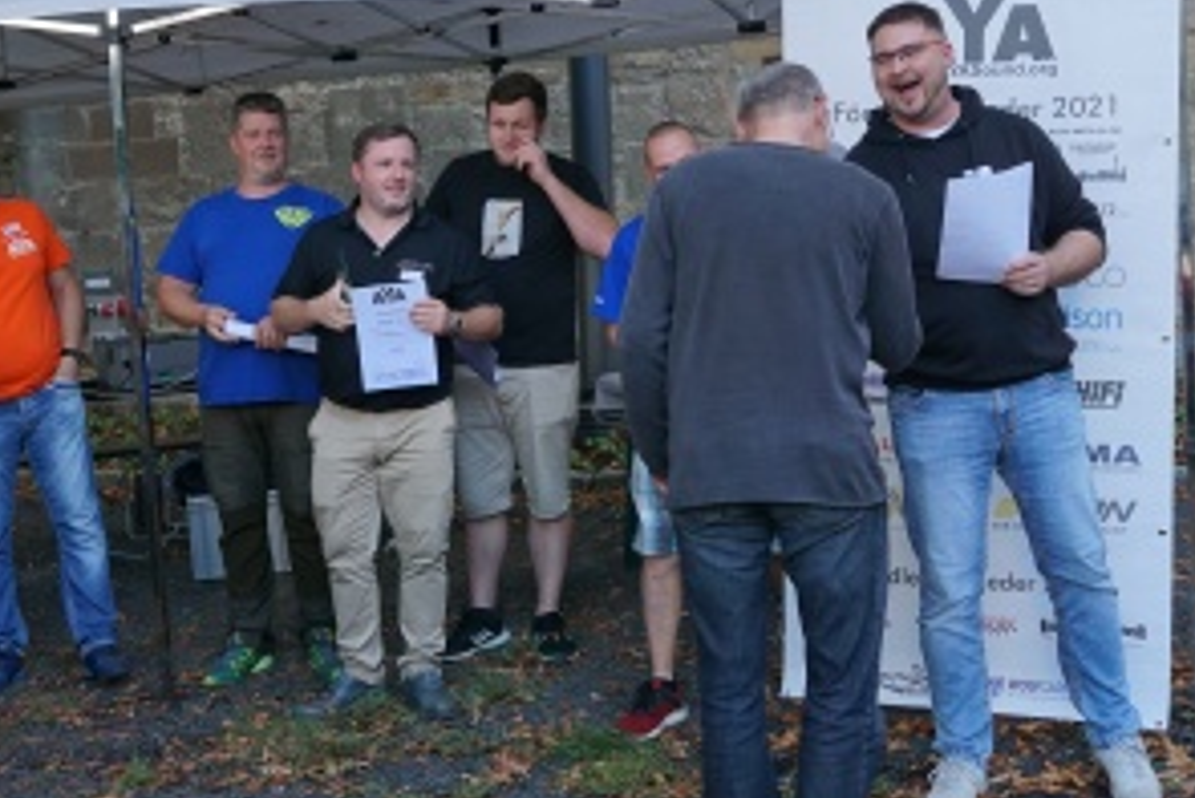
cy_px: 383
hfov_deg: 32.8
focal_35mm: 61
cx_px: 482
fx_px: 2026
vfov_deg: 22.3
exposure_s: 1/160
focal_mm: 24
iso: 400
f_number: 4
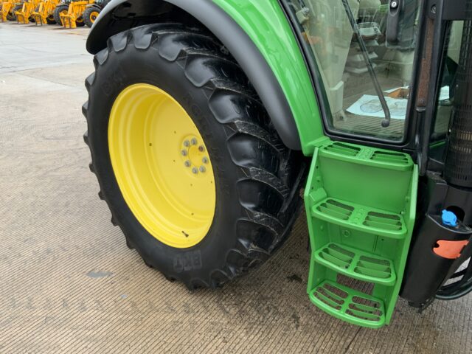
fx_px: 395
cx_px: 236
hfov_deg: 61.7
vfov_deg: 48.2
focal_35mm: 29
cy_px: 177
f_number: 1.8
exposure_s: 1/122
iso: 32
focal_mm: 3
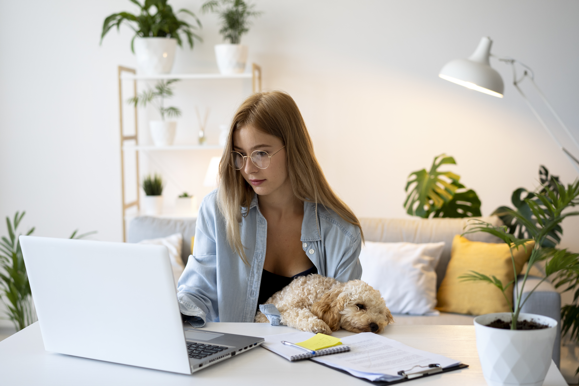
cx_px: 290
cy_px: 193
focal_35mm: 55
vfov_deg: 24.6
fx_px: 885
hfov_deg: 36.2
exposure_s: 1/200
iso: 500
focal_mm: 55
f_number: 2.8
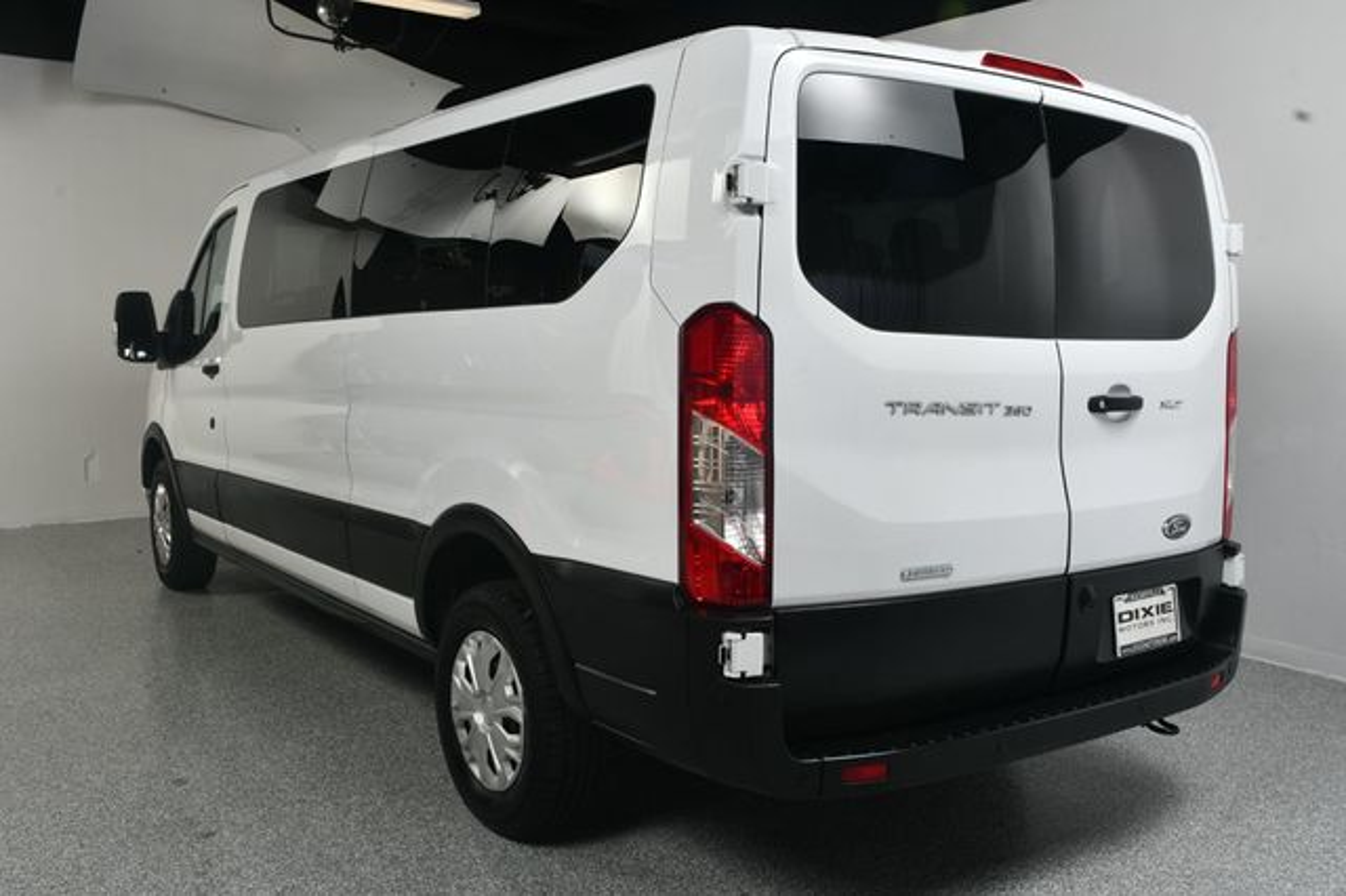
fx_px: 1233
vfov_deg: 39.9
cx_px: 673
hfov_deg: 57.2
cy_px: 448
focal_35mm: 33
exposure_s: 1/160
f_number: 13
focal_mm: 22
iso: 100
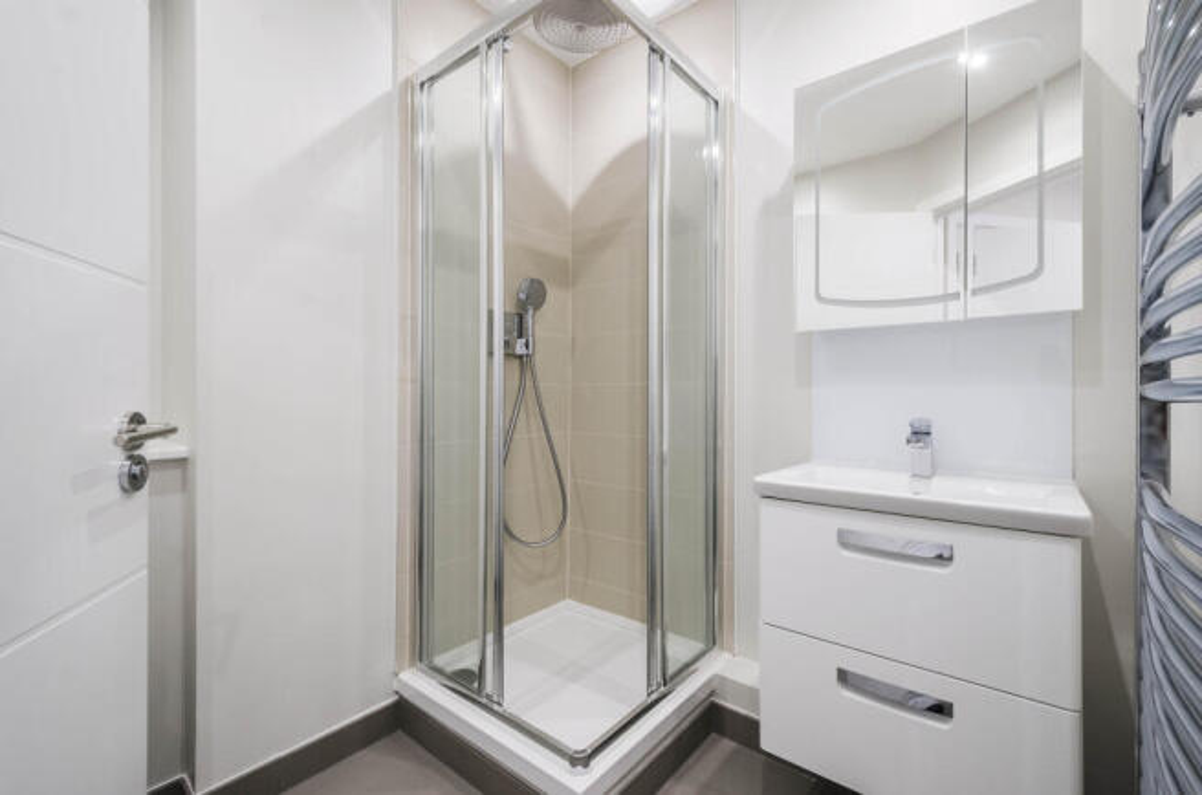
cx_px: 601
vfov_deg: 77.0
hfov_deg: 100.5
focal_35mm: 15
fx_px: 500
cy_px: 398
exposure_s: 1/8
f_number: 8
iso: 640
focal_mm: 10
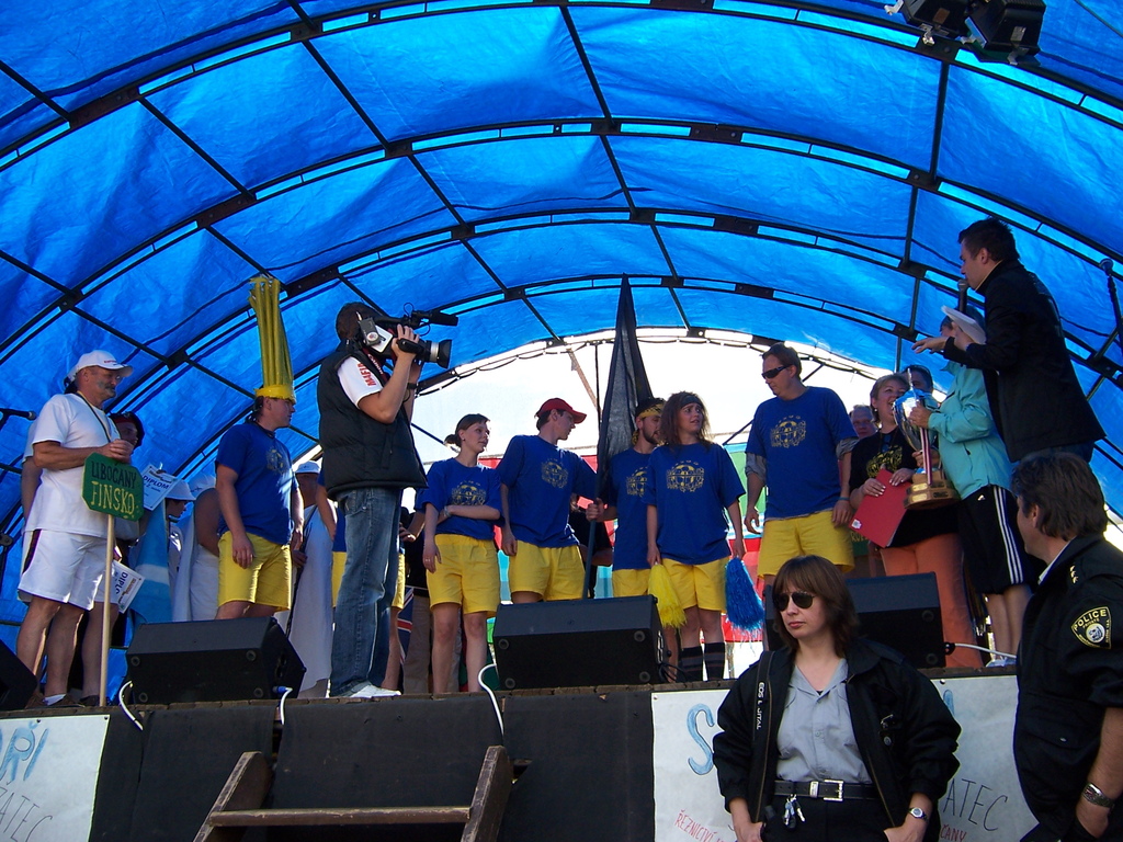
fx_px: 1071
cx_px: 562
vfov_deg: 42.9
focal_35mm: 33
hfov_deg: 55.4
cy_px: 421
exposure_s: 1/250
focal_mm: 5.5
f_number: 3.4
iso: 80
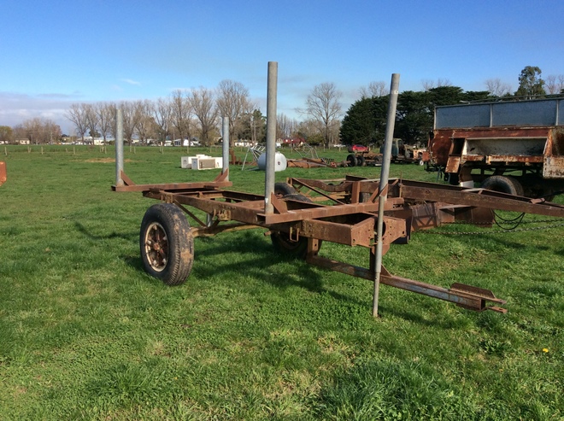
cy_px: 210
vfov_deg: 44.1
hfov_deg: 56.9
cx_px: 282
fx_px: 521
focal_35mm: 32
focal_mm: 3.3
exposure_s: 1/1362
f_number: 2.4
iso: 32
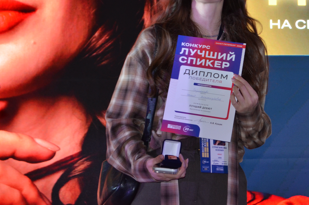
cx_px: 223
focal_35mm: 109
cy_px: 52
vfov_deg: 12.5
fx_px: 934
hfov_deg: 18.7
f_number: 5.3
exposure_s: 1/60
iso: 900
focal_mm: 48
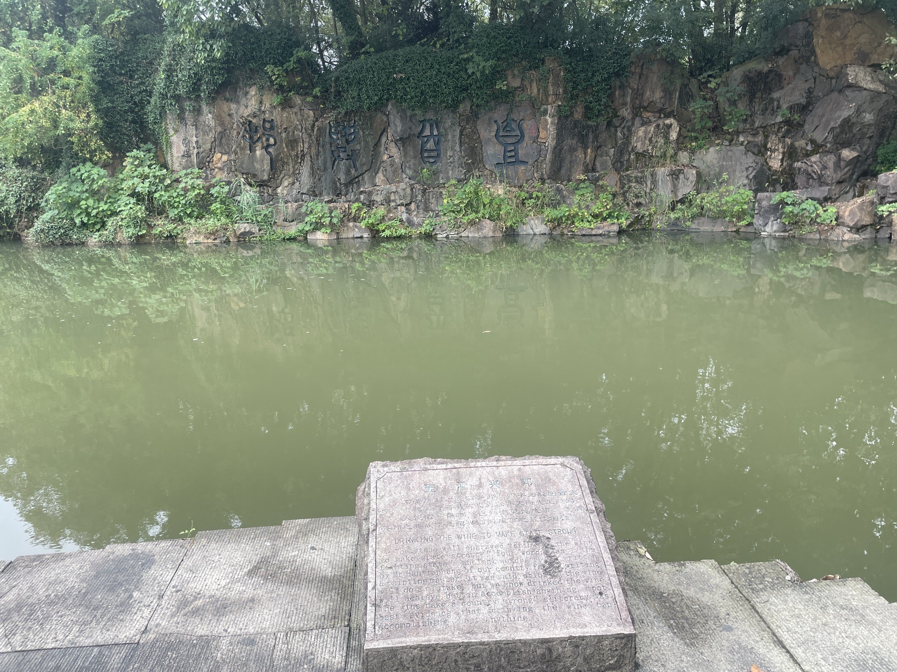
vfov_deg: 53.1
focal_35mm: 26
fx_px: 674
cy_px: 336
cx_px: 448
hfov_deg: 67.3
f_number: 1.6
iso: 32
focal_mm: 4.2
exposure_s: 1/211
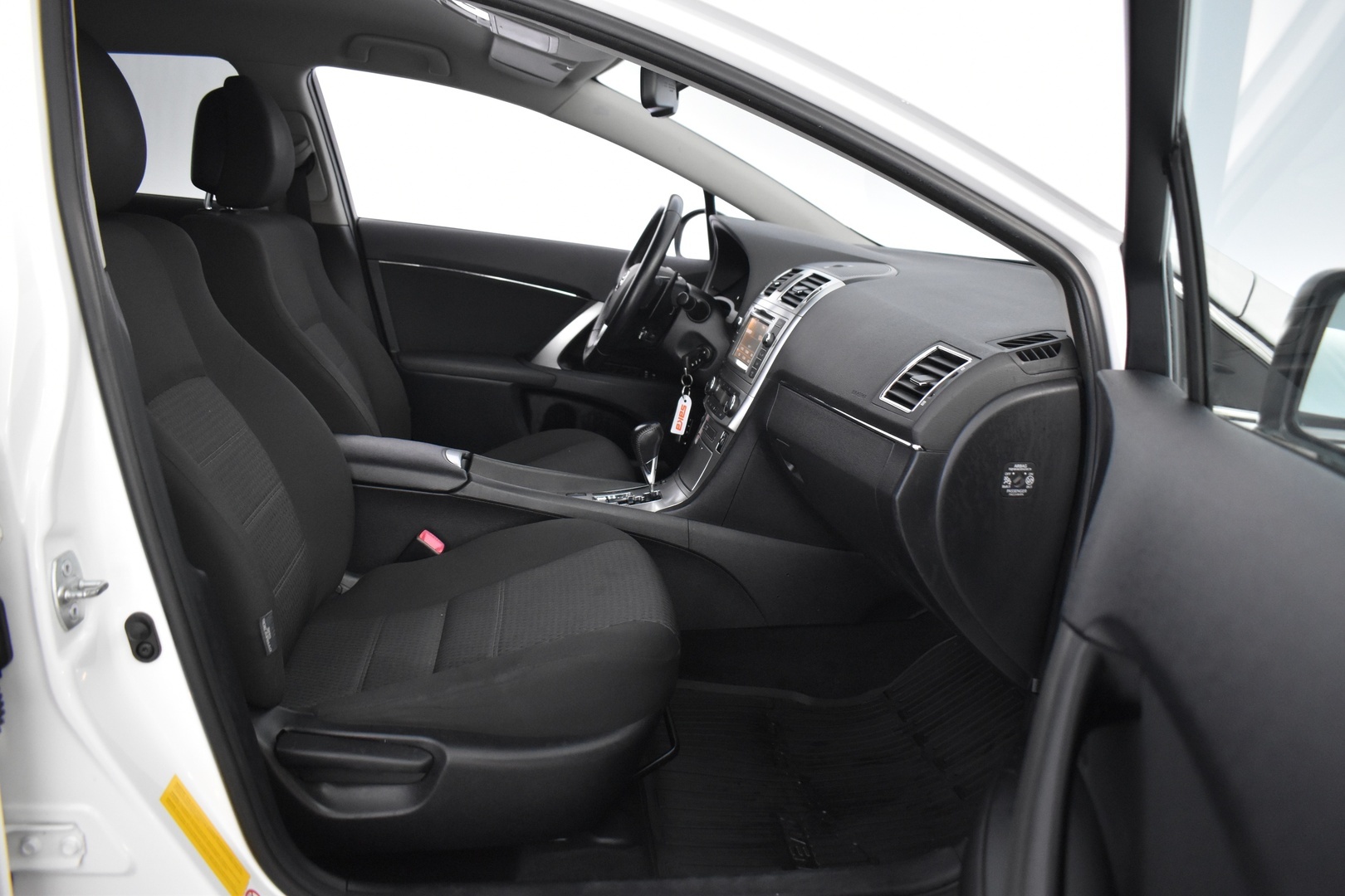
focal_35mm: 27
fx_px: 1009
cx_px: 672
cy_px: 448
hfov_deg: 67.4
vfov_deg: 47.9
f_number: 3.5
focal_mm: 18
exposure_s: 1/30
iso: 2200
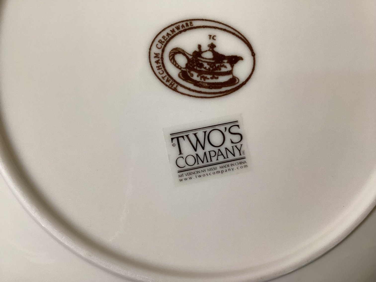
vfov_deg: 45.4
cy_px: 141
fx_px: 337
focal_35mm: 31
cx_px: 188
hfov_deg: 58.3
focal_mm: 3.3
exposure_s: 1/60
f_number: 2.4
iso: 100
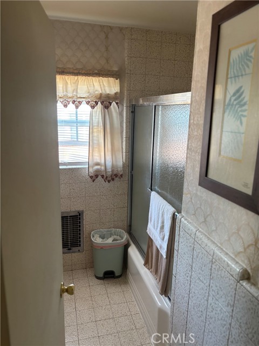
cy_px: 173
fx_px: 259
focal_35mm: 26
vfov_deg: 67.3
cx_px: 130
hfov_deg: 53.1
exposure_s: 1/60
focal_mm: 5.96
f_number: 1.6
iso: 250
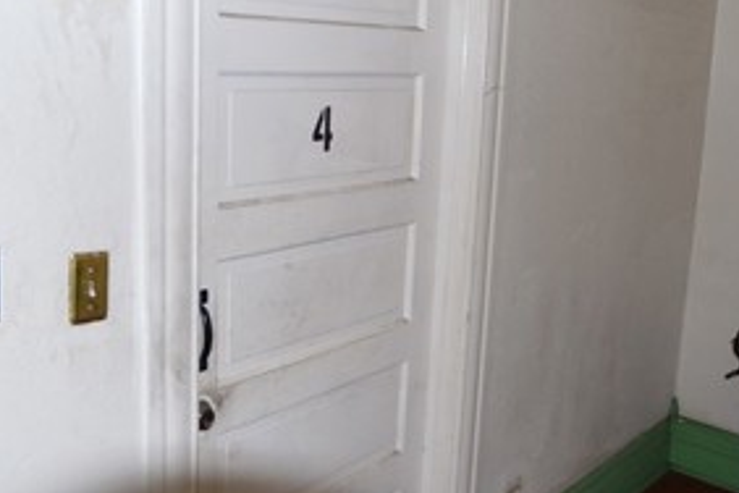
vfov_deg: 38.7
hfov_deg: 54.2
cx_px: 225
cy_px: 193
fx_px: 698
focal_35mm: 34
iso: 450
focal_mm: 10
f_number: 3.5
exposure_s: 1/60
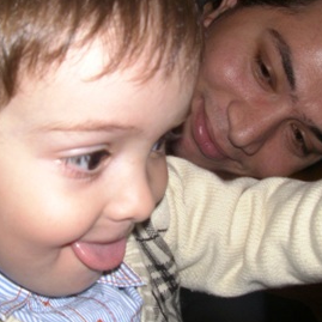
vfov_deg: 30.5
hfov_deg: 30.5
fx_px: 589
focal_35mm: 56
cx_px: 138
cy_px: 139
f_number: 3.3
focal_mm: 6.3
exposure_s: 1/40
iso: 160
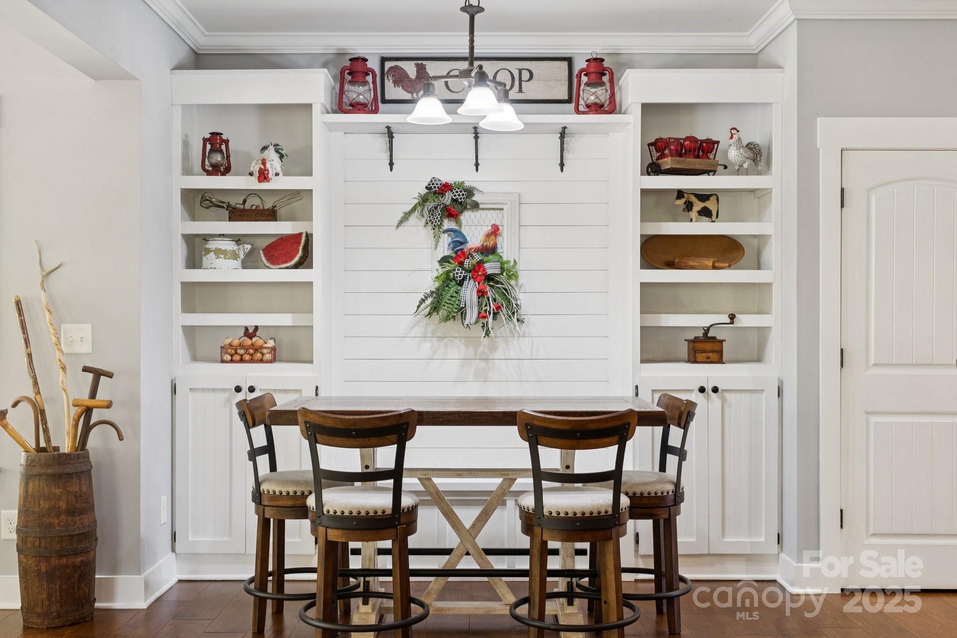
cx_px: 478
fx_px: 983
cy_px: 319
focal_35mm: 37
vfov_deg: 35.9
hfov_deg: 51.9
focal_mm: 37
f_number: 7.1
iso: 160
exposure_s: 1/6
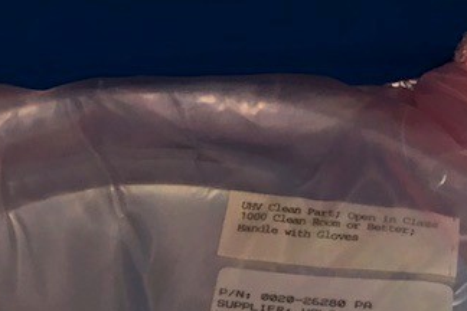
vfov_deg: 16.9
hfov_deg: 26.8
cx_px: 159
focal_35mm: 75
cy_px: 431
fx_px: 973
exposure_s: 1/33
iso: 50
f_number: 2.2
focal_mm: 4.15
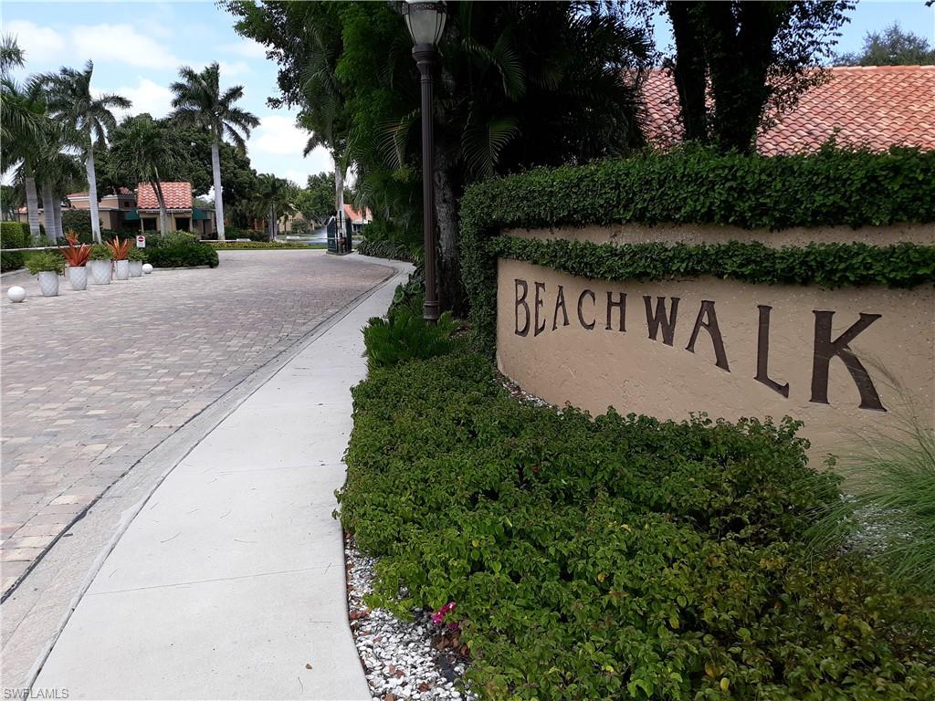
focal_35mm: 28
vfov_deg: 49.7
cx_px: 468
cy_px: 350
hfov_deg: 63.4
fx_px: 756
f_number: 1.7
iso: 40
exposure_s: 1/977
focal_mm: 3.7
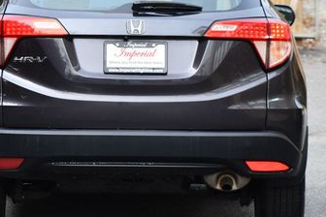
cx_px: 125
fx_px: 2381
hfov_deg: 7.8
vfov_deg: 5.2
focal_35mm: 263
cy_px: 63
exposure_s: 1/250
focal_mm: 92
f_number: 5.6
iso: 320
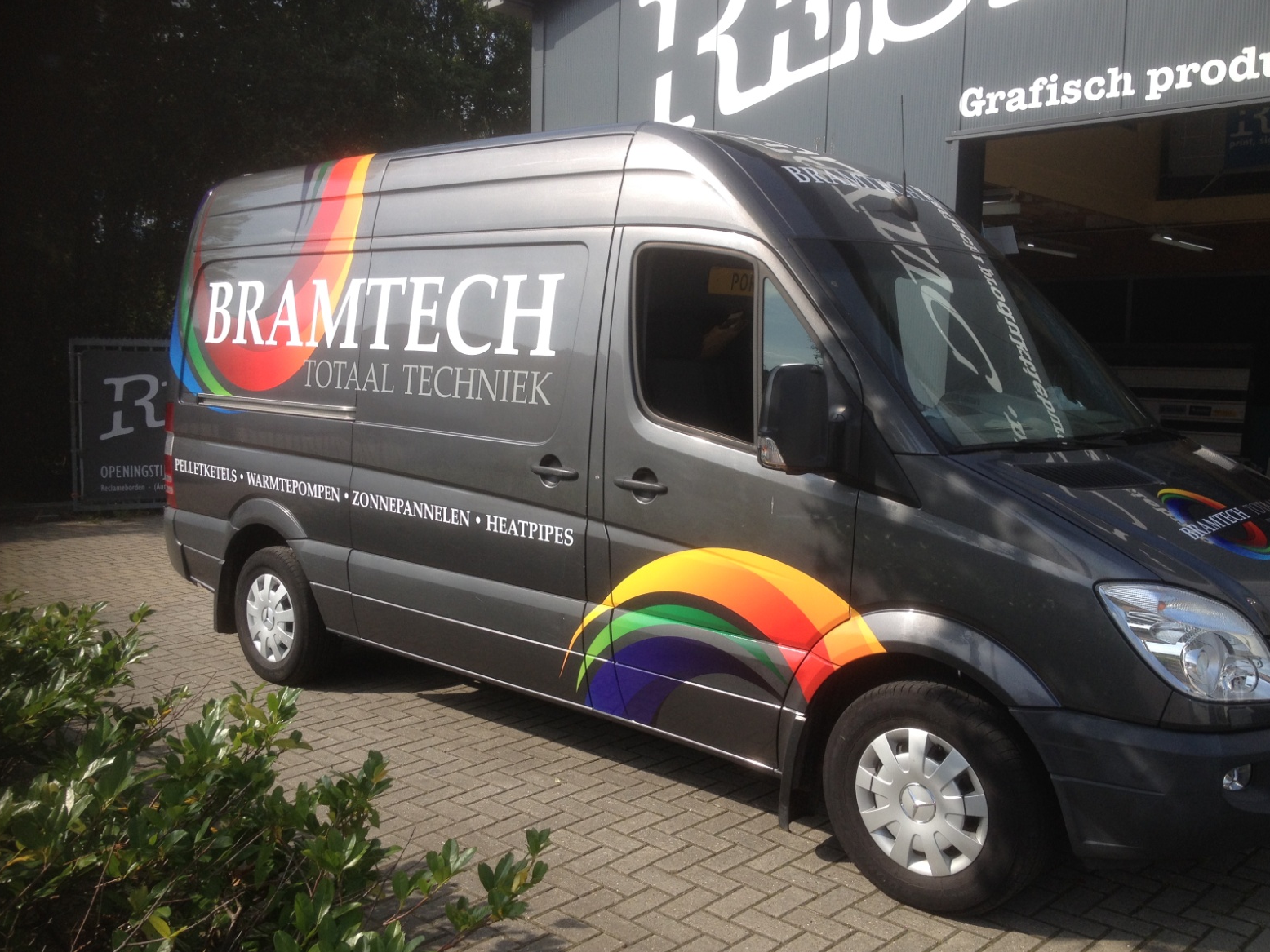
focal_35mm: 36
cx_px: 649
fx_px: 1321
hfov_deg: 51.4
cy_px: 475
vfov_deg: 39.7
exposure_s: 1/968
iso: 50
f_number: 2.4
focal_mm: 4.28
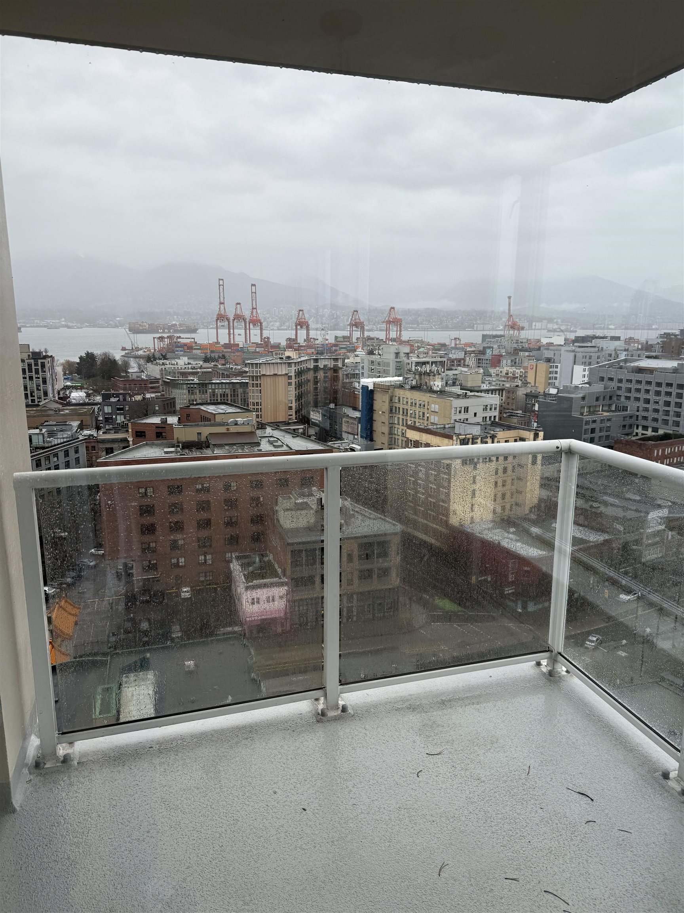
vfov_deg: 71.6
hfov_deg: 56.8
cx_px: 342
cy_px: 456
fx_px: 632
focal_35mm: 24
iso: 80
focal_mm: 6.76
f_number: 1.78
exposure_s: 1/742
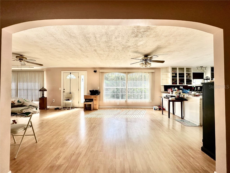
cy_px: 86
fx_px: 93
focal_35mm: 14
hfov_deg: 102.1
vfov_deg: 85.7
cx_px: 115
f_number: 2.2
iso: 40
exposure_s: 1/255
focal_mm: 2.22
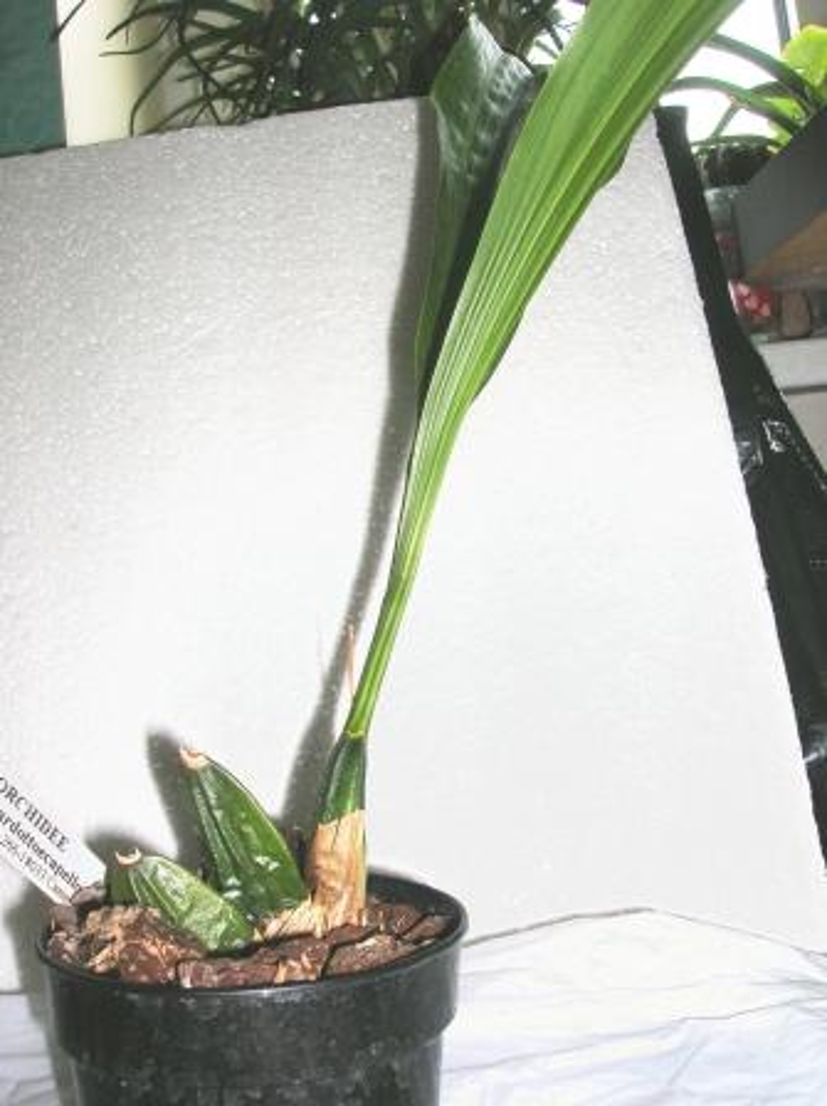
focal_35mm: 35
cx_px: 414
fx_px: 1117
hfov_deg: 40.6
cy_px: 553
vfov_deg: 52.7
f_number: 4.9
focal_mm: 5.8
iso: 50
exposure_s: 1/60.1
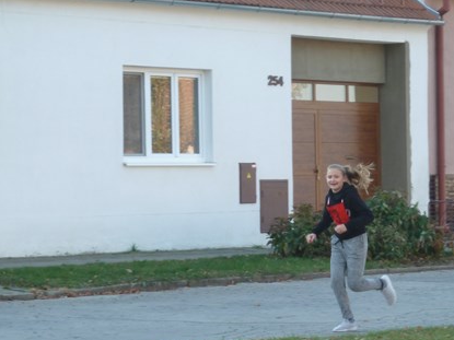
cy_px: 226
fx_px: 2255
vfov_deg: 8.6
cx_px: 326
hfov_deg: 11.5
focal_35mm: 172
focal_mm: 19.5
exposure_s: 1/125
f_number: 4.4
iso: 160
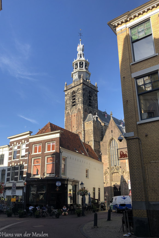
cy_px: 121
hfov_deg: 42.3
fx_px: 205
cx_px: 76
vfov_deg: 60.3
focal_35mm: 31
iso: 20
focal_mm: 3.99
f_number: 1.8
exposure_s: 1/1080
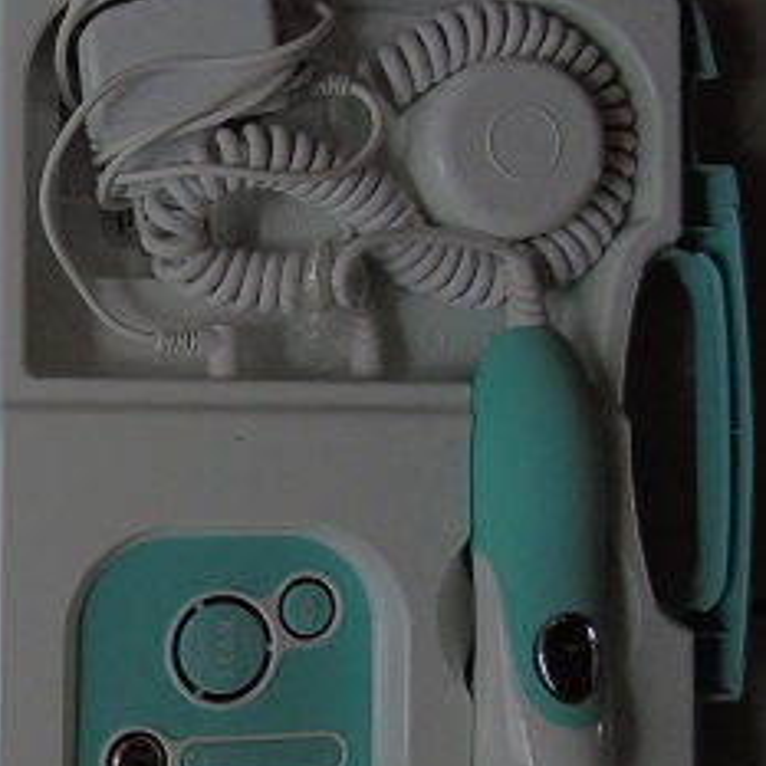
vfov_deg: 34.7
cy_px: 393
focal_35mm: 49
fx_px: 1227
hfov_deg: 30.9
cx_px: -79
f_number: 3.4
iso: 400
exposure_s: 1/60
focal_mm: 4.4
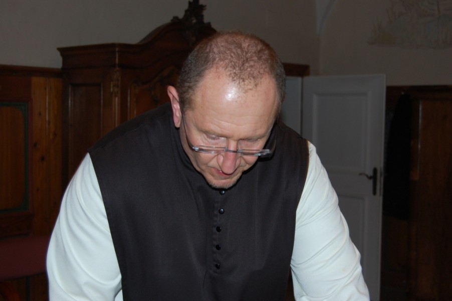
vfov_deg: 25.7
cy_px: 150
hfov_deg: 37.9
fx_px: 659
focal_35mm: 52
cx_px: 226
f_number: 4.8
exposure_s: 1/60
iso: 400
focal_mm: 35
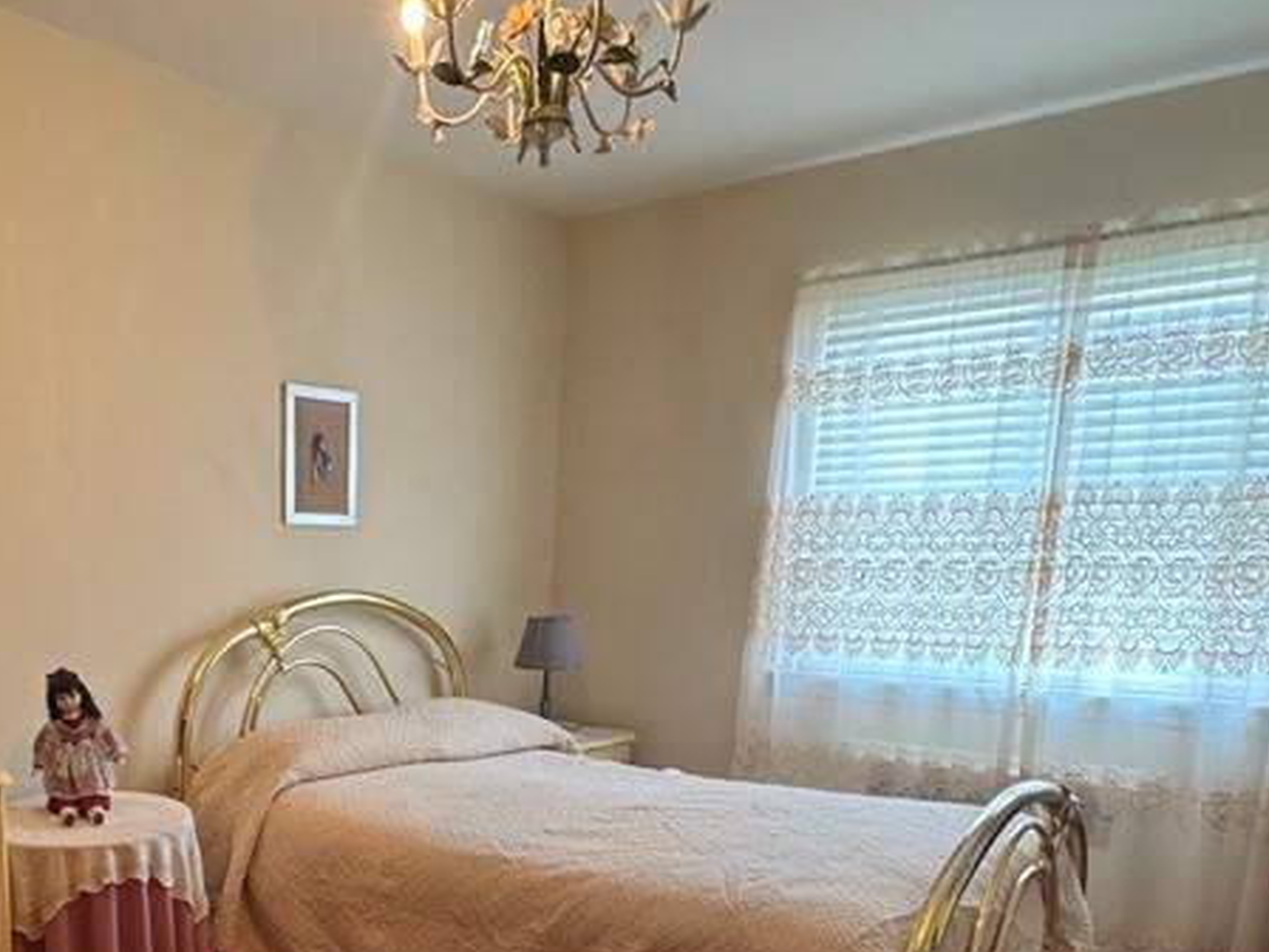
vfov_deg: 41.5
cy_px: 810
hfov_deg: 54.5
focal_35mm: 32
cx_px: 340
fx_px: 1173
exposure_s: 1/60
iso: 250
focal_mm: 2.22
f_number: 2.2
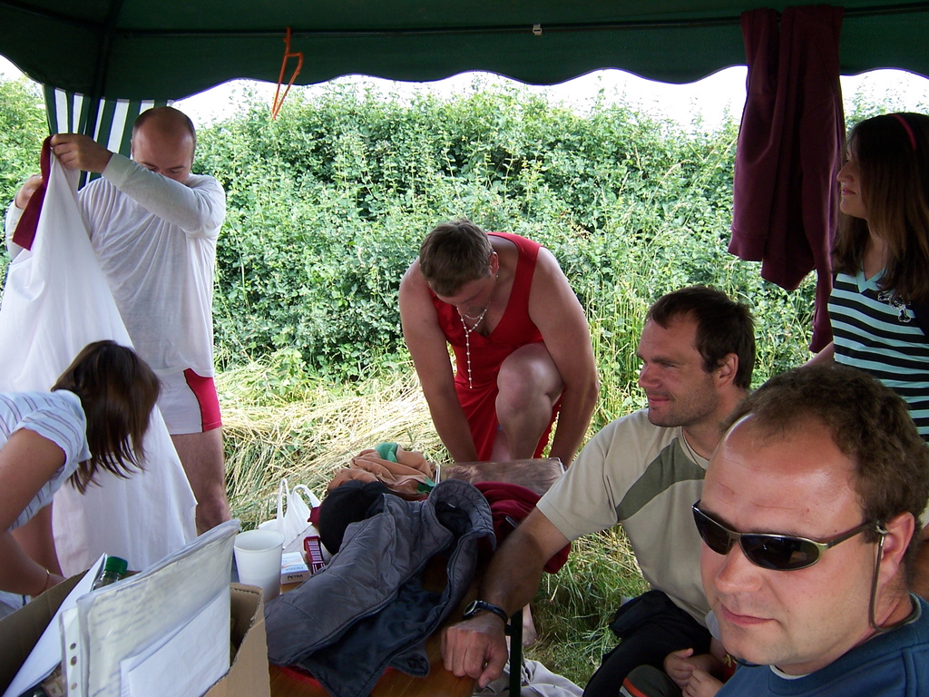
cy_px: 348
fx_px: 886
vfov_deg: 42.9
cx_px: 464
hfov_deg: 55.4
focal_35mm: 33
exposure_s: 1/180
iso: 80
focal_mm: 5.5
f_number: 3.4
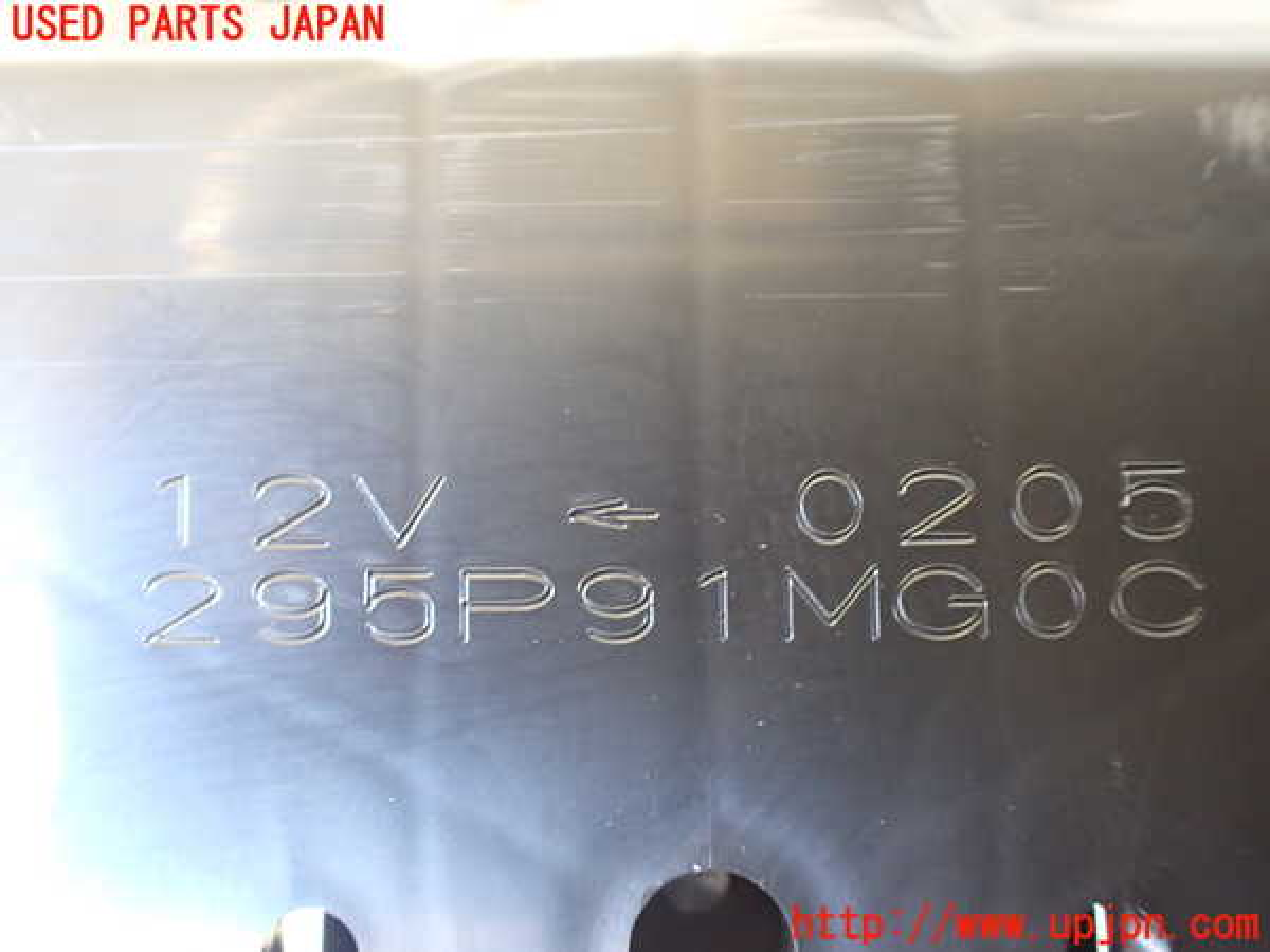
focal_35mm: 30
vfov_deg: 46.8
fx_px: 1101
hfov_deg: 60.0
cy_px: 476
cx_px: 635
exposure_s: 1/40
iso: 800
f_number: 2.3
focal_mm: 5.4
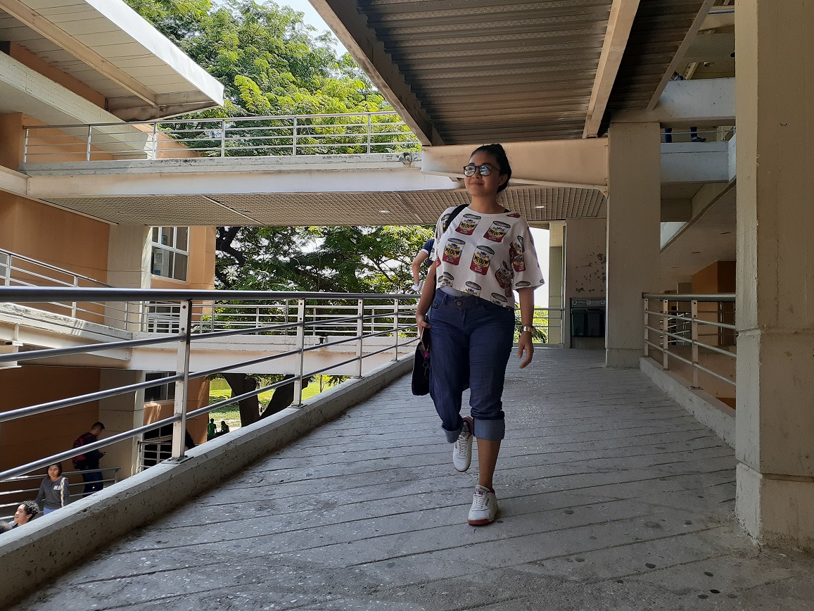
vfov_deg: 49.8
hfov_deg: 63.4
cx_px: 412
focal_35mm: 28
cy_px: 306
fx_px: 658
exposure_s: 1/264
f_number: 1.9
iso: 40
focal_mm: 3.6
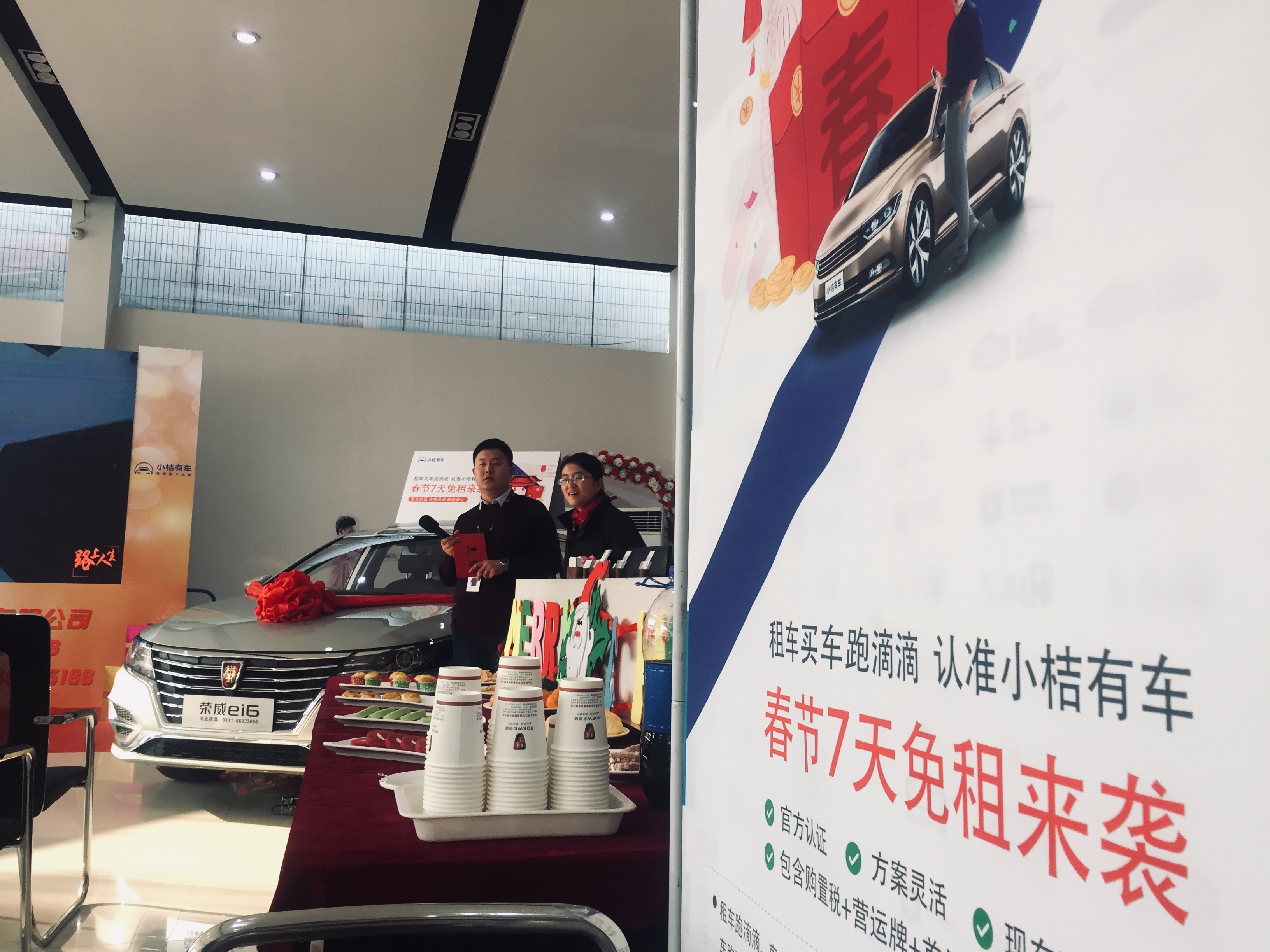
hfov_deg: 61.7
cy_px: 476
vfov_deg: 48.2
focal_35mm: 29
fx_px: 1064
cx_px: 635
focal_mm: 4.15
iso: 32
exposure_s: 1/33
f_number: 2.2
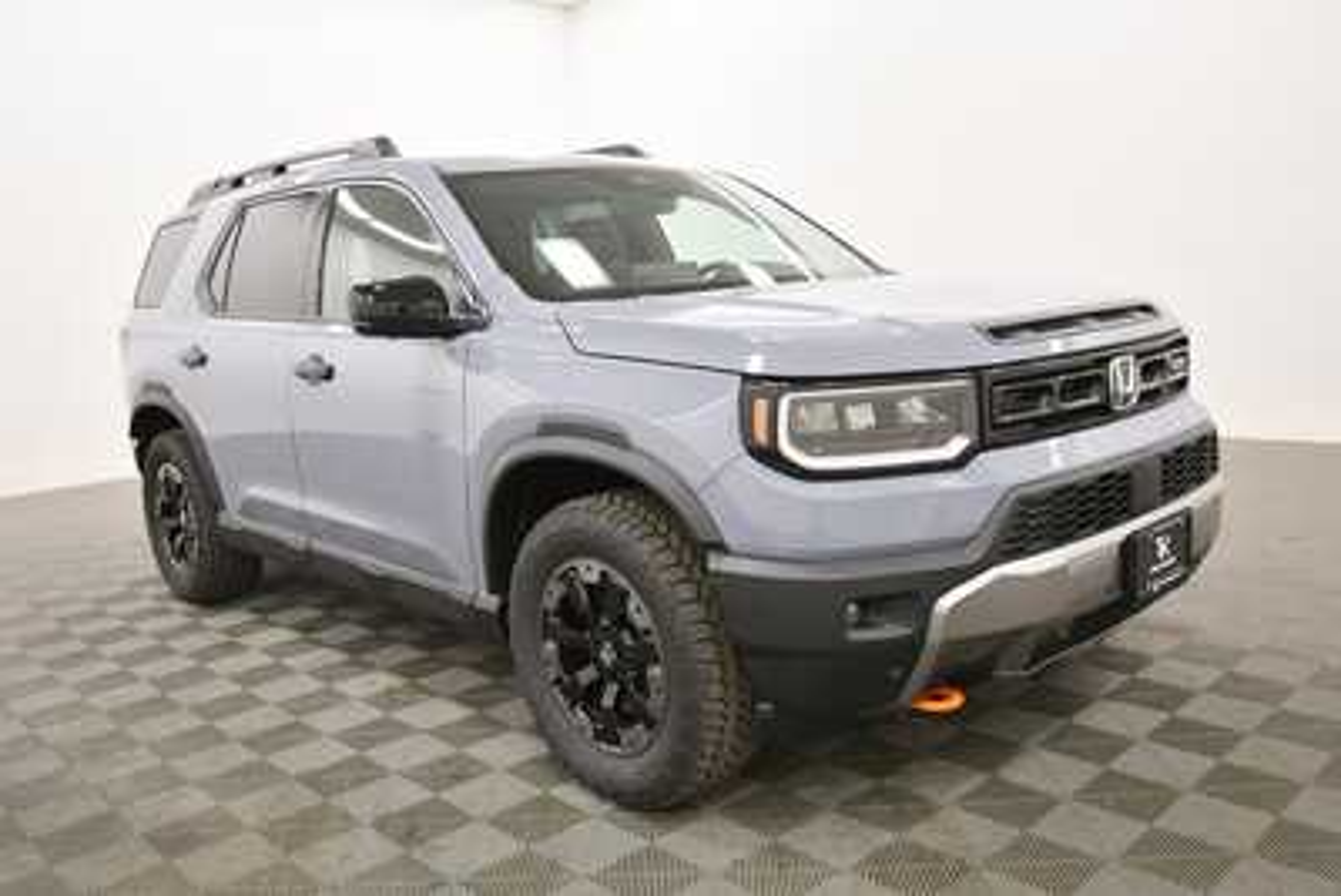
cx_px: 670
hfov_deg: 61.9
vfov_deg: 43.6
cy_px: 448
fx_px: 1118
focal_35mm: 30
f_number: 5.6
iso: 1400
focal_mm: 20
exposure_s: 1/125
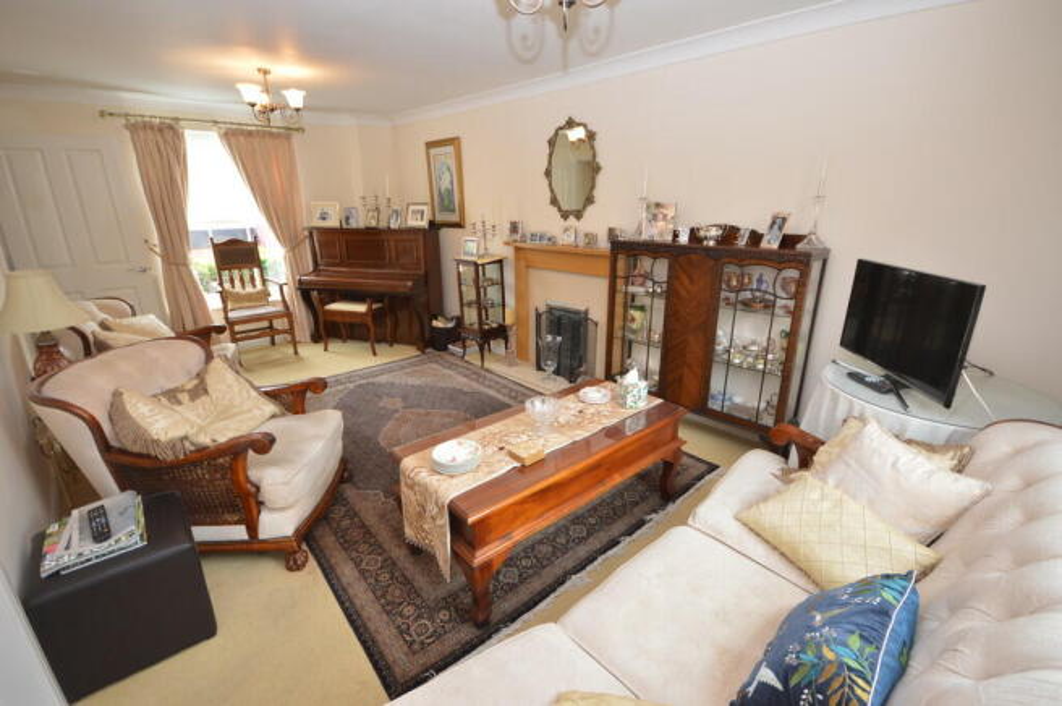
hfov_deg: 100.4
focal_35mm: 15
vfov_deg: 77.2
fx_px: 442
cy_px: 353
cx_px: 531
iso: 400
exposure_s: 1/80
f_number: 4.5
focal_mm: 10
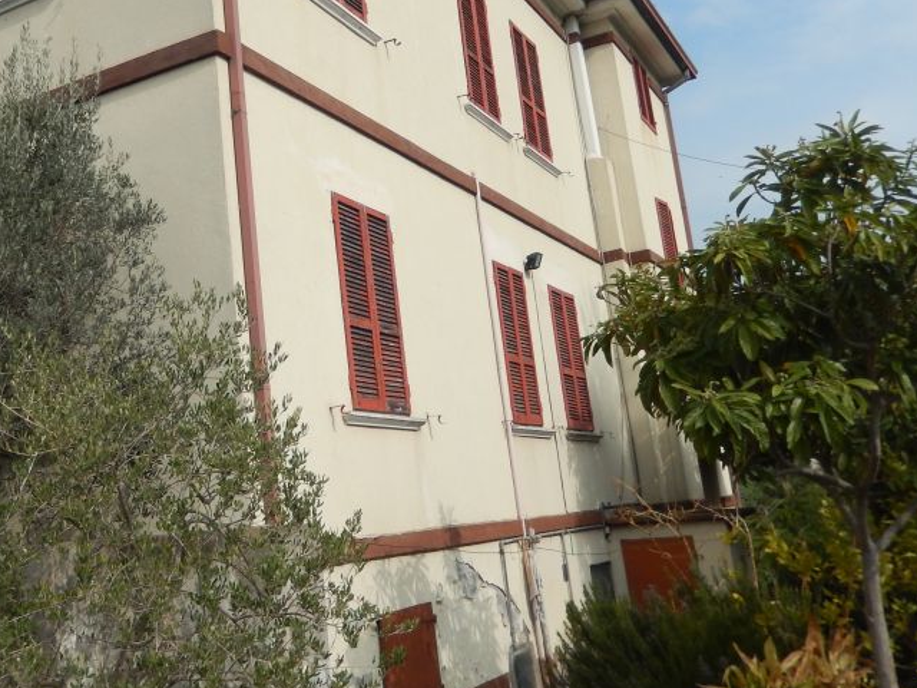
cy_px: 269
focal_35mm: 40
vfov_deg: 35.8
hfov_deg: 45.7
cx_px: 271
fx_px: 1060
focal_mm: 4.5
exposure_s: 1/500
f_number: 6.8
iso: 125
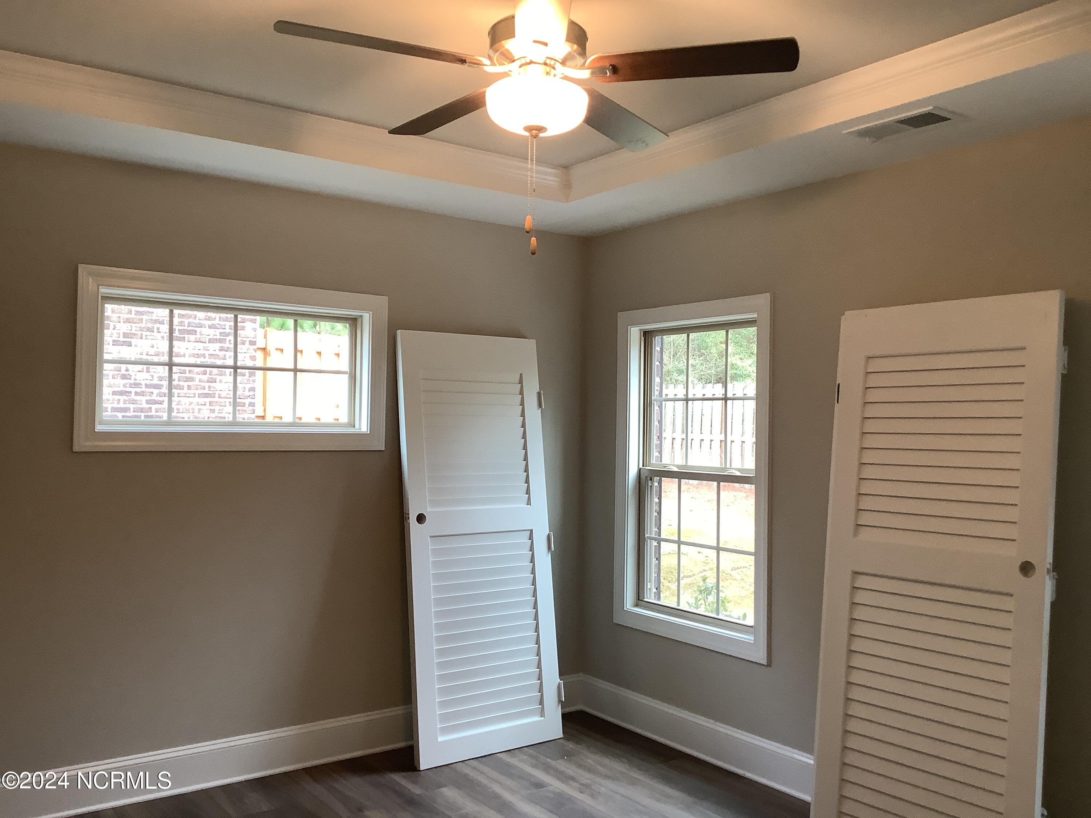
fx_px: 977
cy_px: 409
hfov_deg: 58.4
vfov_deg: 45.4
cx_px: 546
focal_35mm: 31
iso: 100
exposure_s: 1/50
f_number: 2.4
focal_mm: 3.3
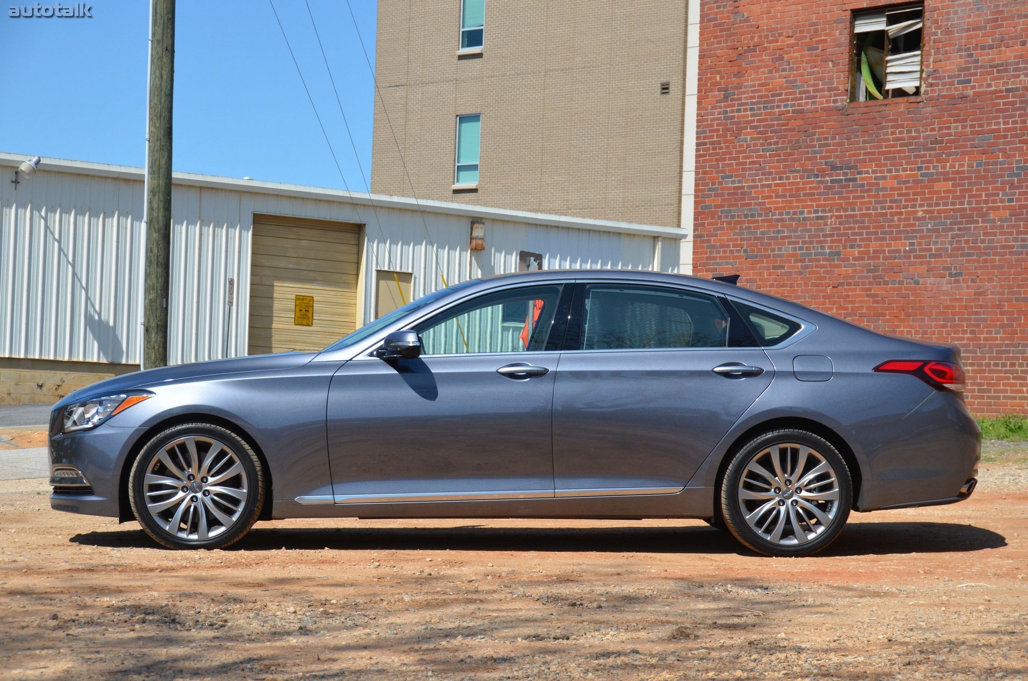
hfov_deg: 24.7
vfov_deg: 16.5
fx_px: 2351
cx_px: 514
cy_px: 340
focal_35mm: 82
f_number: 6.3
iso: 400
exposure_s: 1/1600
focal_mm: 55
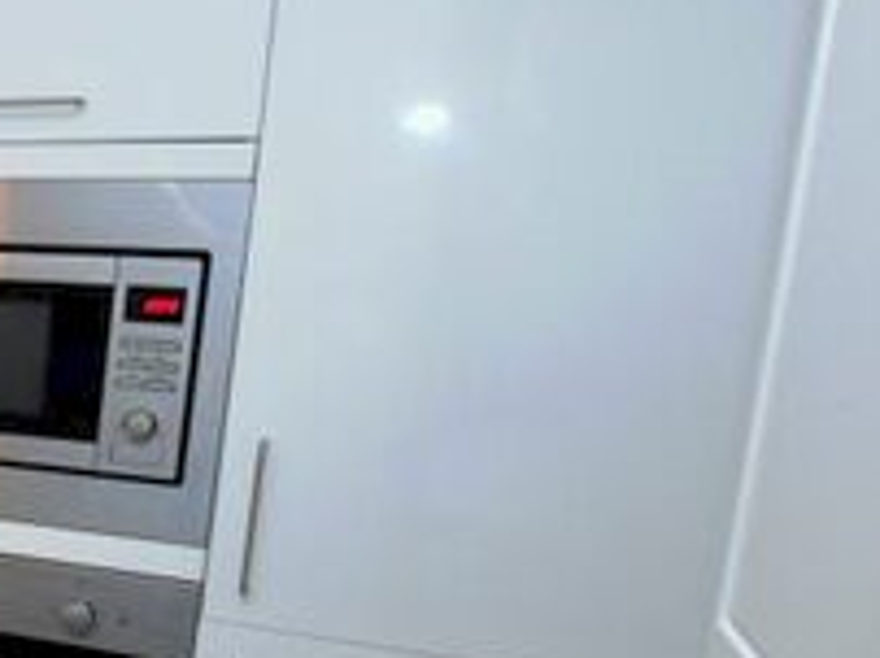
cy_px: 501
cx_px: -566
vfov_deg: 28.6
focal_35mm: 50
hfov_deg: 24.7
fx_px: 1270
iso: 400
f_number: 10
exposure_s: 1/2
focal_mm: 10
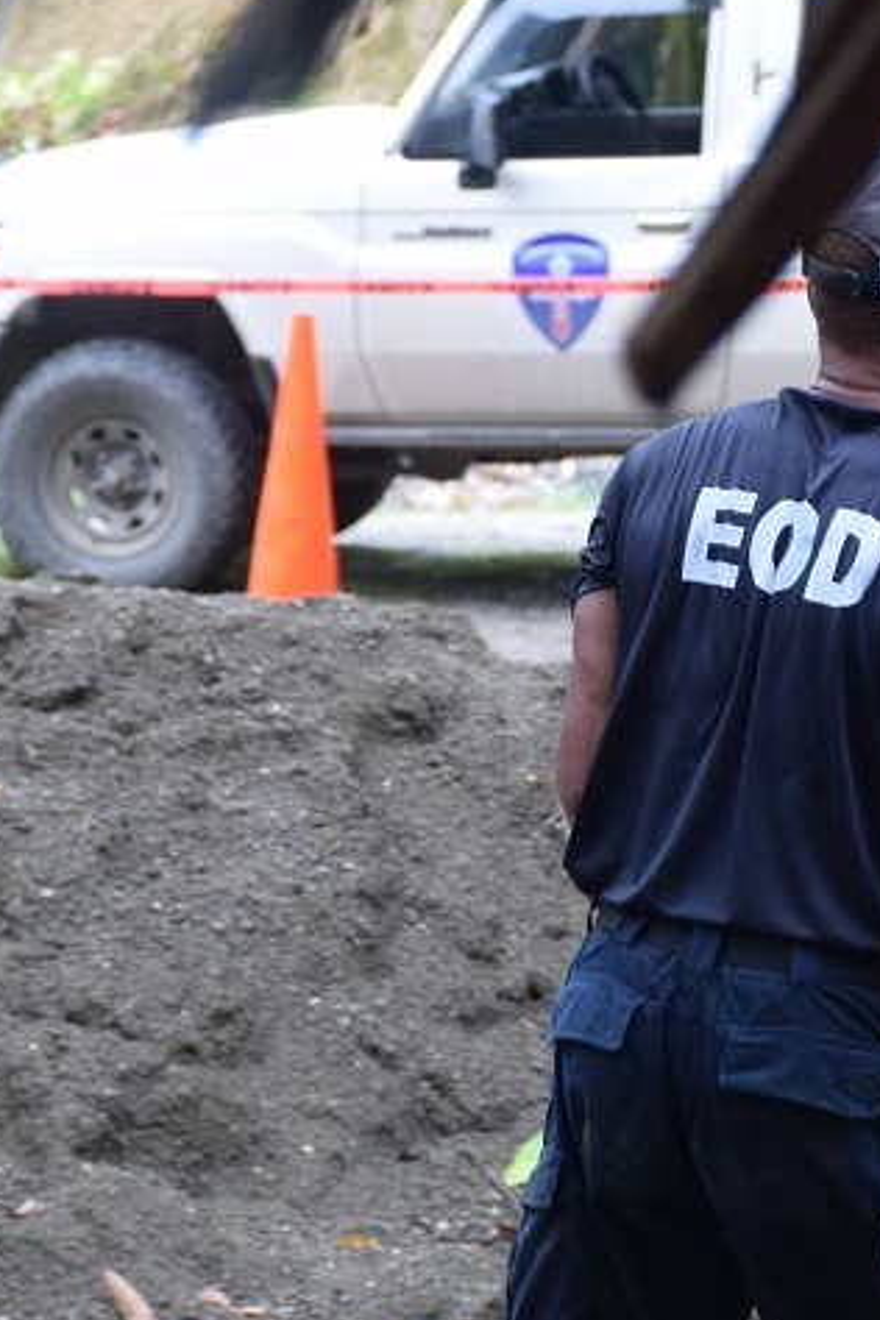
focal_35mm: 212
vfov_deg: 9.7
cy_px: 785
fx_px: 7773
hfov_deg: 6.5
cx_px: 459
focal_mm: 62
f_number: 5.6
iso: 400
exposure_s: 1/125
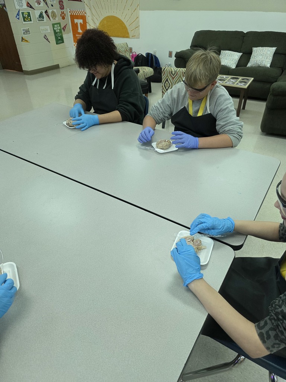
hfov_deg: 58.9
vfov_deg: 73.9
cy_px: 191
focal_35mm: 23
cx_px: 143
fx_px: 253
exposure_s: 1/120
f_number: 1.7
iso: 320
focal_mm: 6.3
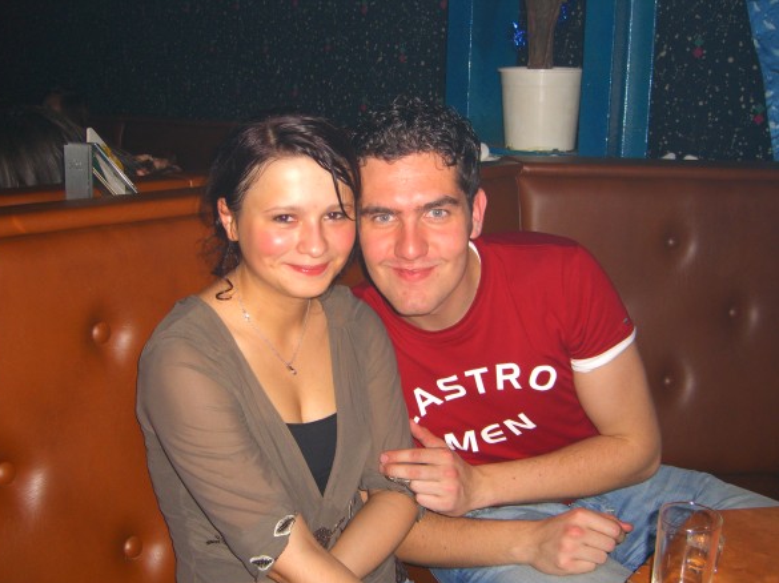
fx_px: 877
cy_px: 298
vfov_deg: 36.8
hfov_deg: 47.9
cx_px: 382
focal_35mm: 39
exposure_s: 1/60
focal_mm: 7.9
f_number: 2.8
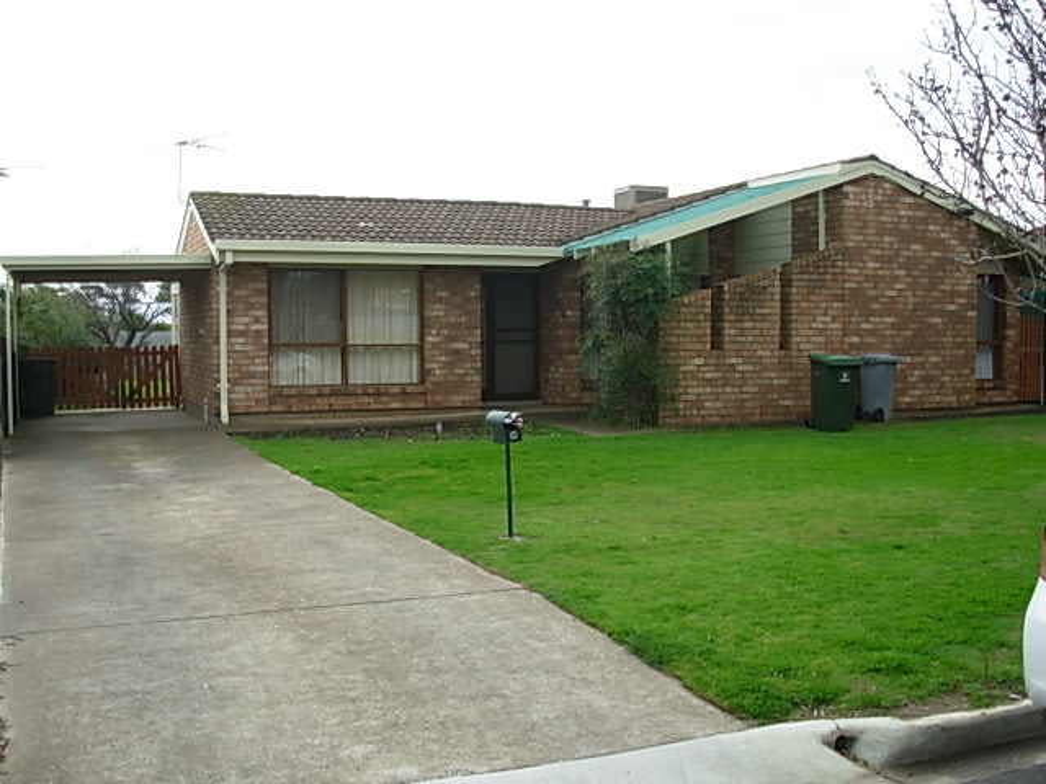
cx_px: 523
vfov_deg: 37.7
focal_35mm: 38
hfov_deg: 49.0
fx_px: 1148
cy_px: 392
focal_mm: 6.3
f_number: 2.9
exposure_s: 1/664
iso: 50
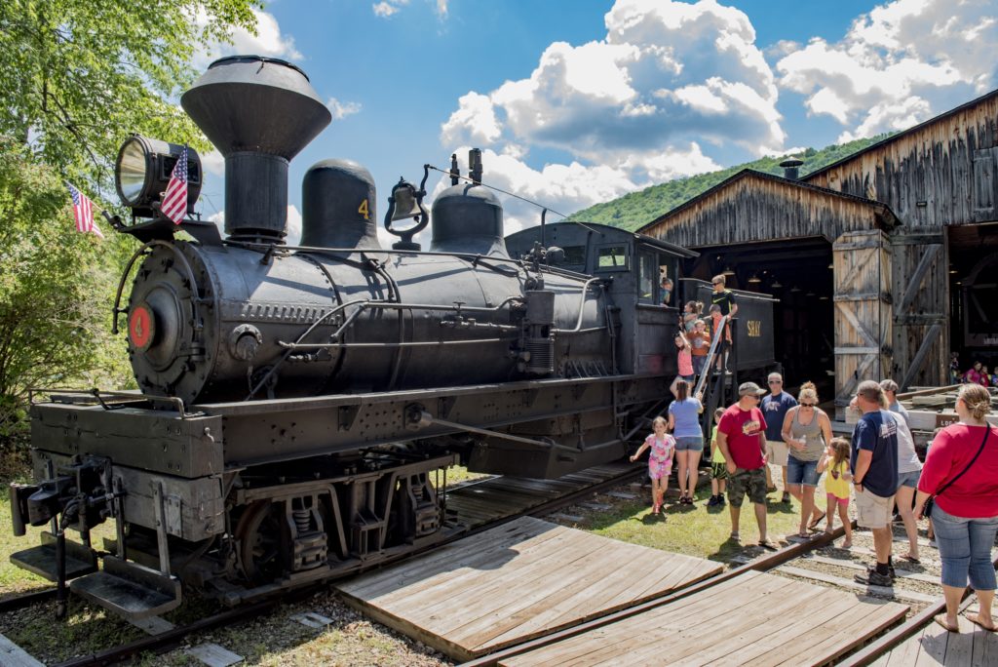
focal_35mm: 24
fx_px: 666
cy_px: 334
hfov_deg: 73.7
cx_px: 499
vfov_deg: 53.2
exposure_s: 1/400
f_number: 6.3
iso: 280
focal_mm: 24
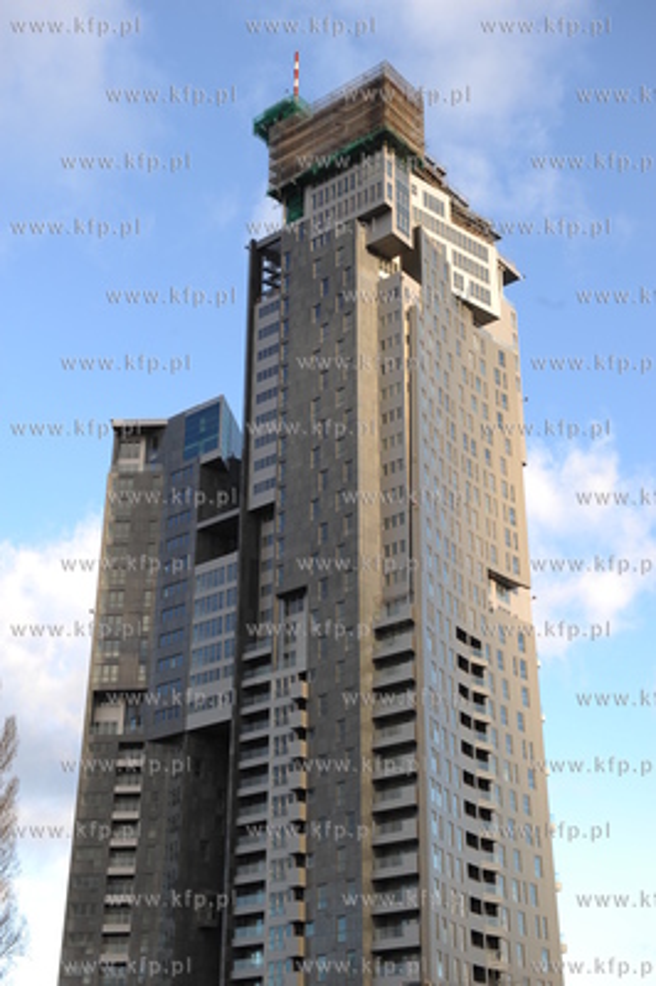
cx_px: 328
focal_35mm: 48
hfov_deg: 28.0
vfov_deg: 41.1
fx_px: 1314
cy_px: 493
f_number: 5.6
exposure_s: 1/160
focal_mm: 48
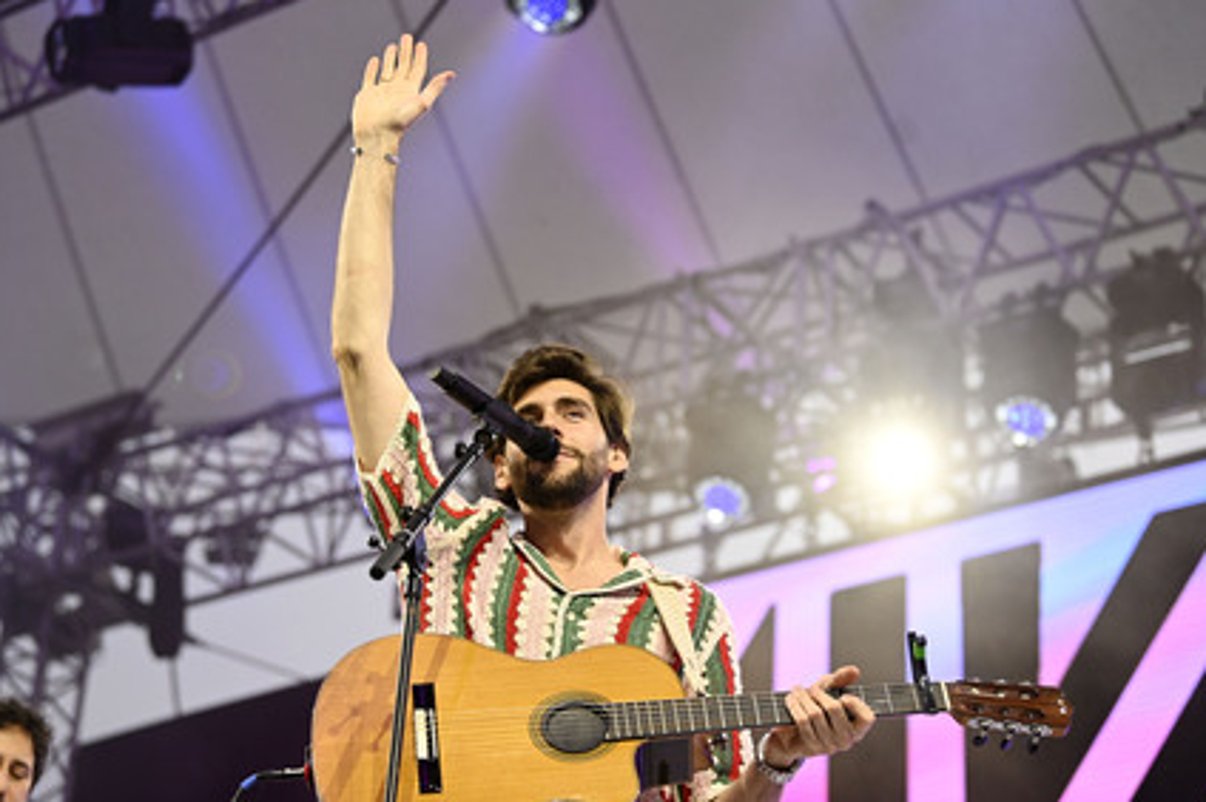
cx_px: 579
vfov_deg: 16.0
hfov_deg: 23.9
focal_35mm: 85
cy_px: 415
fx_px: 2845
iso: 2000
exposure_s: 1/2000
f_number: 3.5
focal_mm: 80
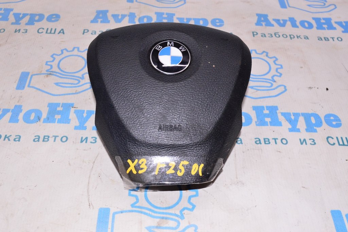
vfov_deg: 34.2
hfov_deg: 49.6
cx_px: 174
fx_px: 377
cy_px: 116
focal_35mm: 39
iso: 1600
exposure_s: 1/200
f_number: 8
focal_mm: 26
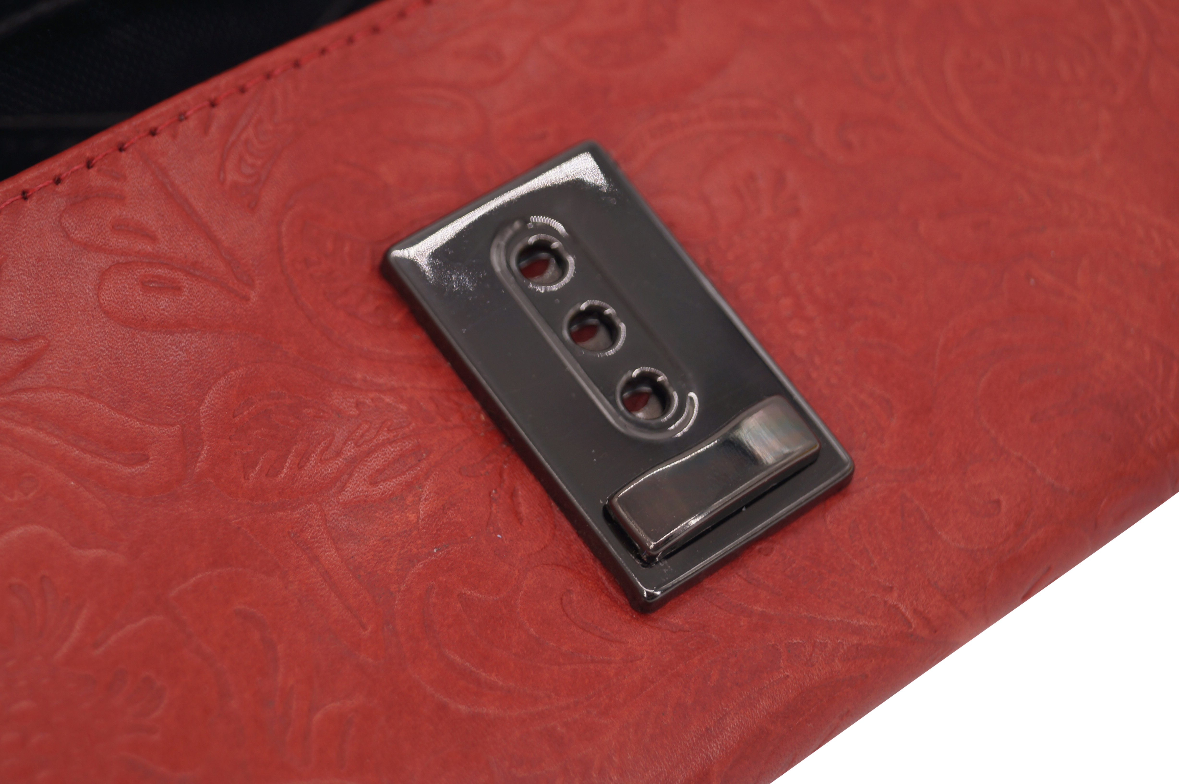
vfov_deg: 16.6
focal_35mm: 82
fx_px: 2683
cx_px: 590
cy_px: 392
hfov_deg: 24.8
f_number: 5.6
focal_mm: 55
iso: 100
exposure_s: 1/100
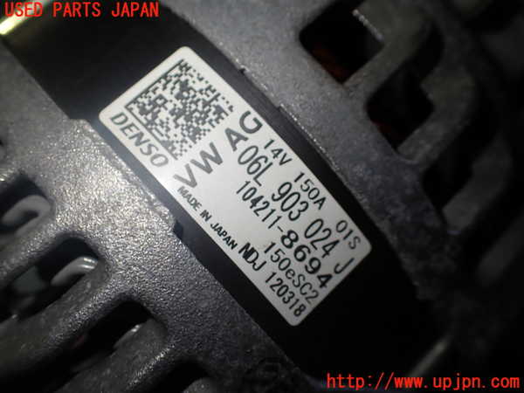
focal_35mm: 30
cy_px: 196
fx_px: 454
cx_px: 262
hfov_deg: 60.0
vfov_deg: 46.8
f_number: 2.3
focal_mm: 5.4
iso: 100
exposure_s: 1/125
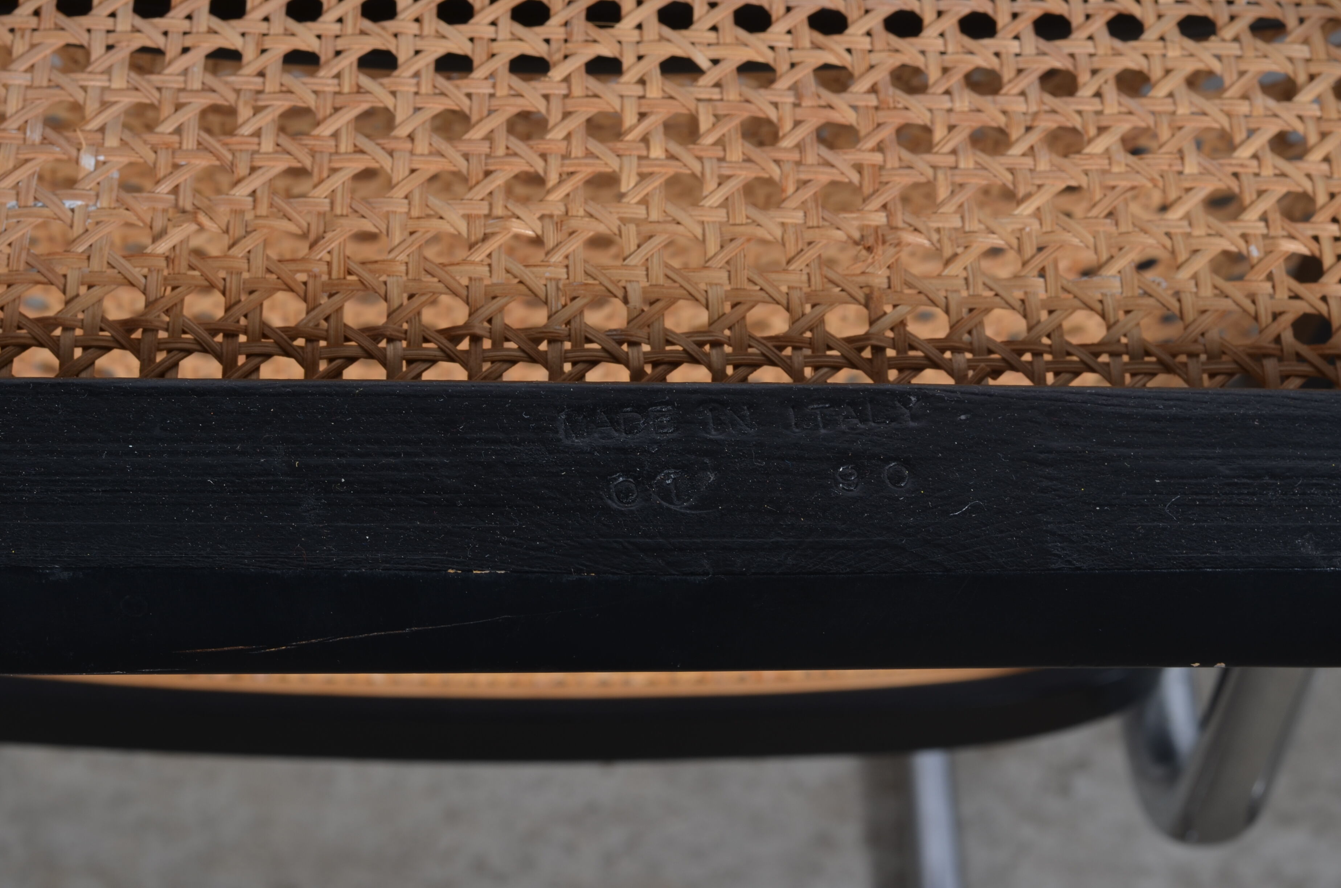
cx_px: 670
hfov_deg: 27.0
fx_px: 2788
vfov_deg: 18.1
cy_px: 444
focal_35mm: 75
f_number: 11
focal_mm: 50
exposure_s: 1/125
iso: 100
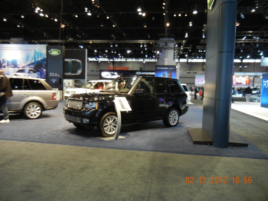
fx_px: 232
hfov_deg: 60.0
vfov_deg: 46.8
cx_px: 134
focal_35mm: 30
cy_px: 100
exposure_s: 1/39.8
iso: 400
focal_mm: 5.4
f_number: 3.5
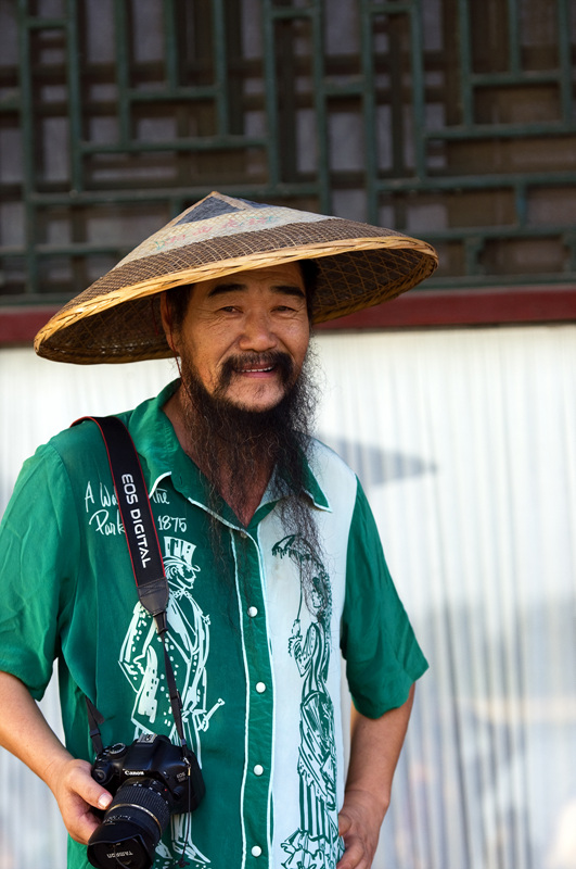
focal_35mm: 165
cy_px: 434
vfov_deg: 12.5
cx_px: 288
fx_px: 3972
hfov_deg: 8.3
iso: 200
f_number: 2.8
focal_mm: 110
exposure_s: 1/200
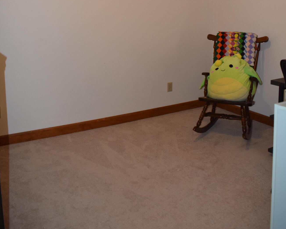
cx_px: 143
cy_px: 35
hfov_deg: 46.8
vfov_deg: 36.4
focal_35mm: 39
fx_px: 330
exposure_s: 1/100
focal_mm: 18
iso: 800
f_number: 5
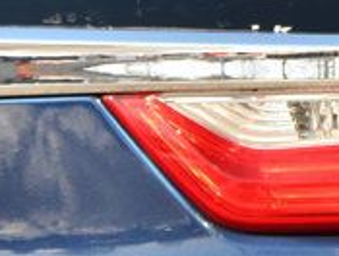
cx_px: 506
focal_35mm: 516
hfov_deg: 3.8
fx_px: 5064
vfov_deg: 2.9
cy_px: -26
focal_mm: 98
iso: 125
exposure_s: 1/250
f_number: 8
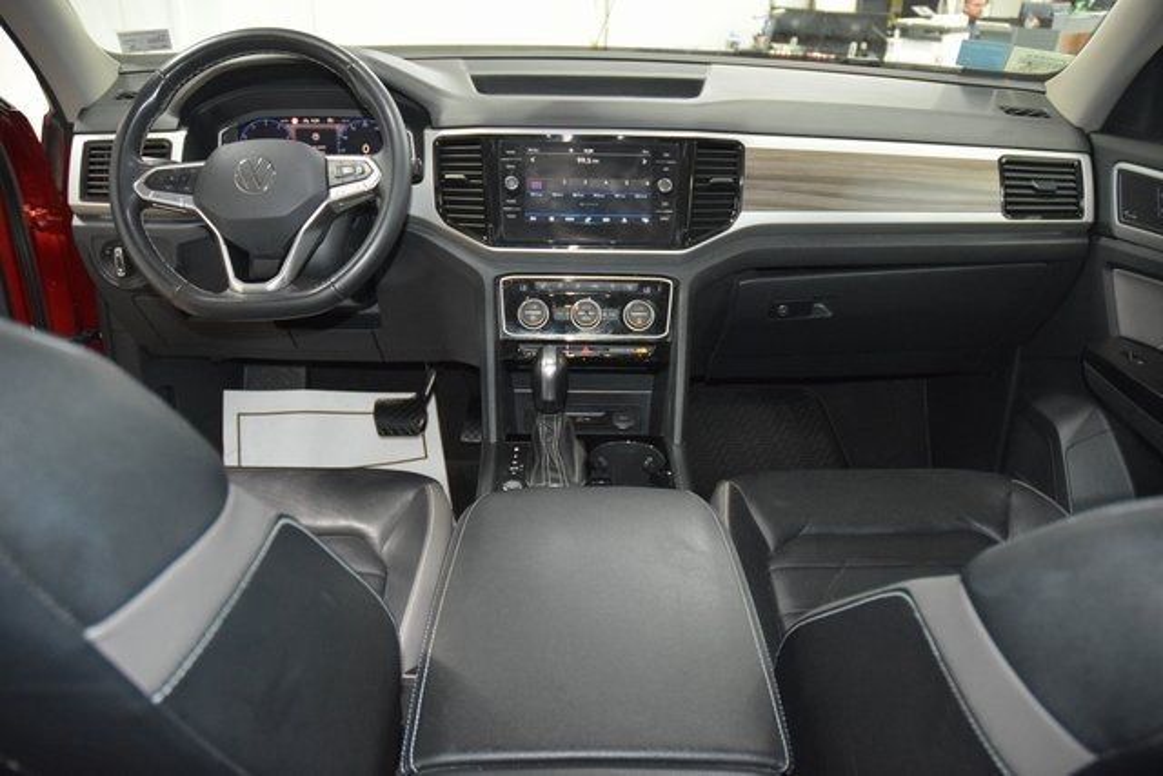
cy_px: 388
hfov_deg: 67.4
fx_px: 872
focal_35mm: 27
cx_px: 582
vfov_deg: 48.0
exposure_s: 1/60
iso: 3200
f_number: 3.5
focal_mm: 18
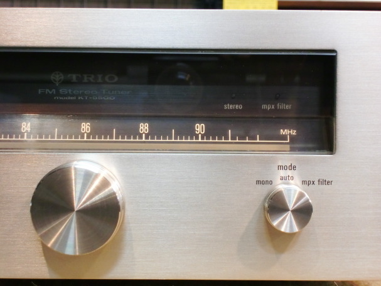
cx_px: 181
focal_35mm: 98
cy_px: 137
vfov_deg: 15.1
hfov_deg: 20.0
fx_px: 1079
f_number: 5.2
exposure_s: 1/20
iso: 400
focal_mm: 16.5
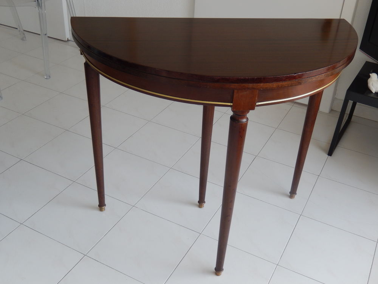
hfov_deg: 45.8
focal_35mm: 41
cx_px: 189
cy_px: 142
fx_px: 448
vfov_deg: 35.1
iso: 125
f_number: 4.2
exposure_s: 1/30
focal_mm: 7.3
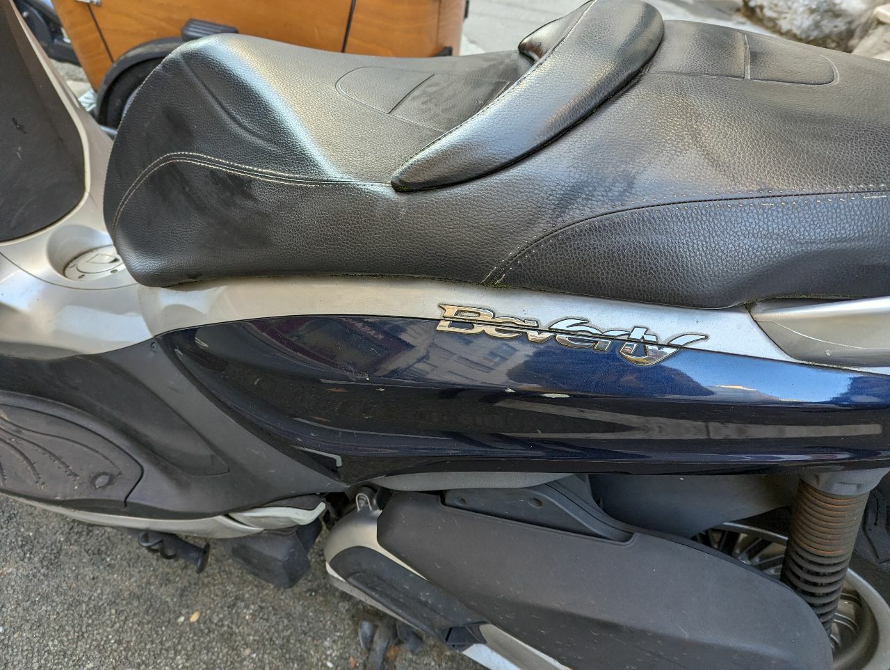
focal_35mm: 24
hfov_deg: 71.5
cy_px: 335
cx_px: 445
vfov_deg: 56.9
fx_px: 618
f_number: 1.85
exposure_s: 1/70.2
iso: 42
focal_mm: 6.81
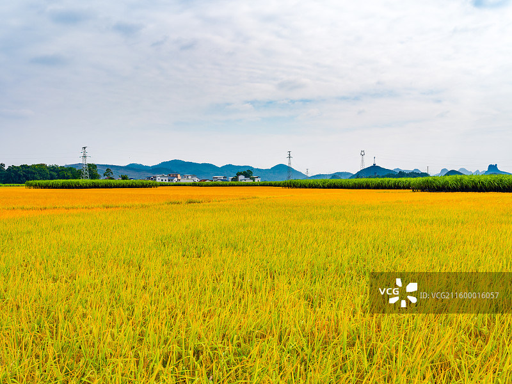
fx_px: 532
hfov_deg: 51.4
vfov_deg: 39.7
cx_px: 256
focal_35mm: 36
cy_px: 192
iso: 250
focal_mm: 45
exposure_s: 1/250
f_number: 8
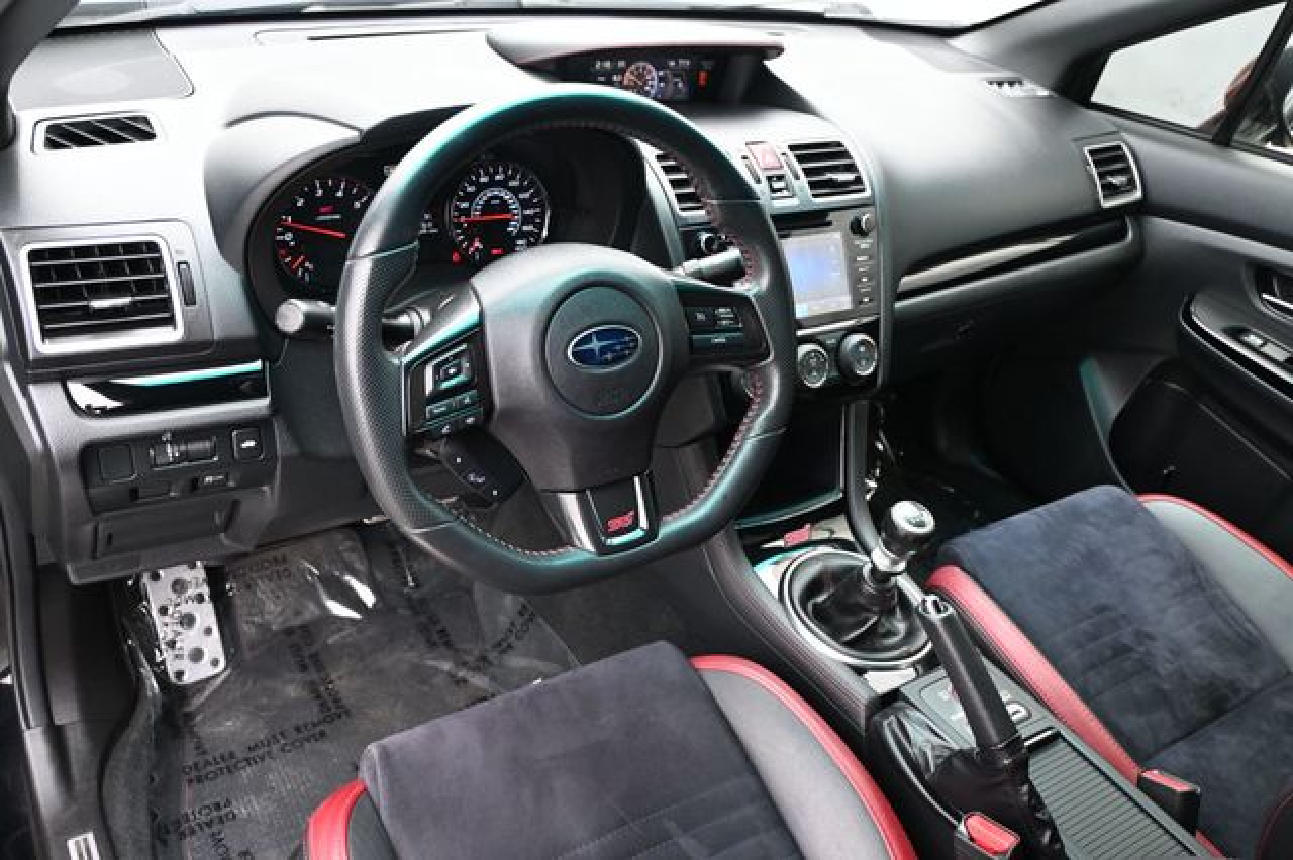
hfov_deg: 62.0
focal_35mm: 30
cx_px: 646
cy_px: 430
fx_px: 1077
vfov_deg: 43.6
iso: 1000
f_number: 3.8
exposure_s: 1/125
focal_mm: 20
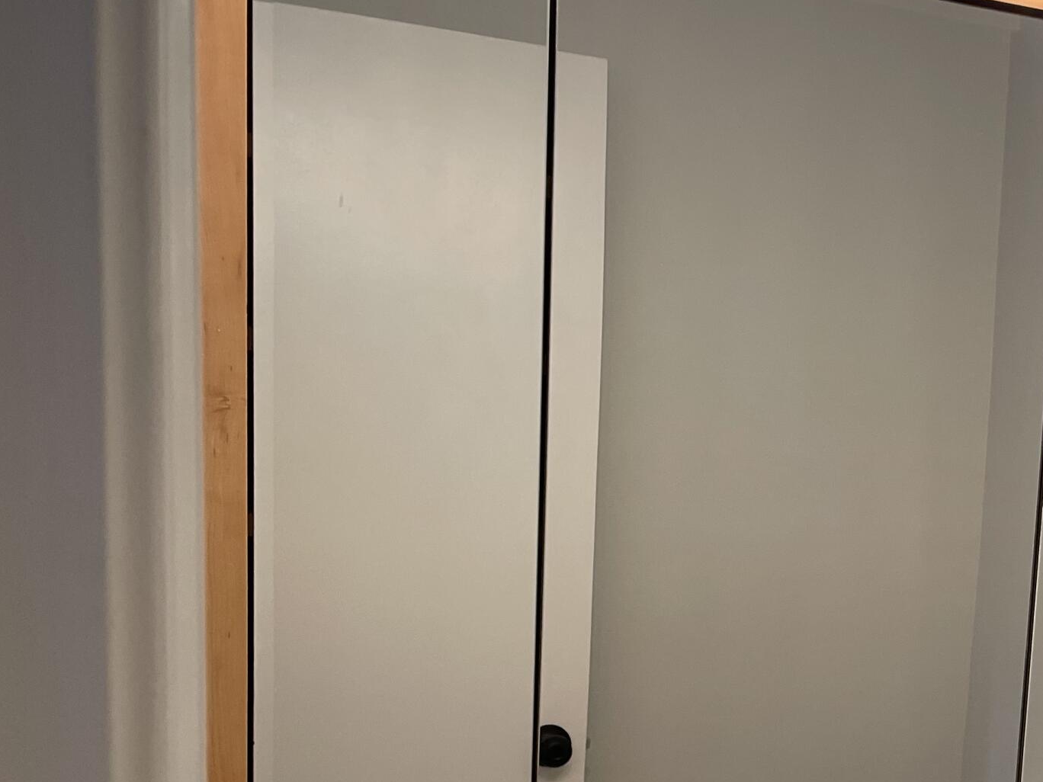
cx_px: 1045
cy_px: 656
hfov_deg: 31.2
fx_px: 1717
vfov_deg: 25.1
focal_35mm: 57
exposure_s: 1/120
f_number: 1.6
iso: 100
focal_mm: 4.2
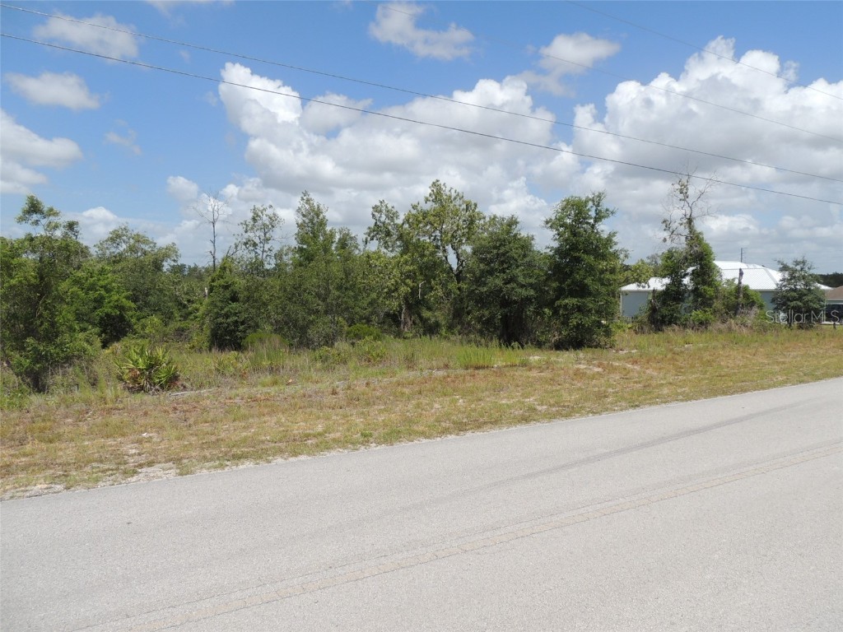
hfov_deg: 71.6
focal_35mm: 24
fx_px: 584
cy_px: 316
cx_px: 422
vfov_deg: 56.8
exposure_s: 1/1250
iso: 100
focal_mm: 4.3
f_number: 3.3
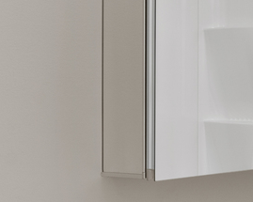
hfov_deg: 16.5
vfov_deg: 16.0
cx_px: 466
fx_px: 719
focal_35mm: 96
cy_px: 117
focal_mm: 17
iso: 400
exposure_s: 1/5
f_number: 9
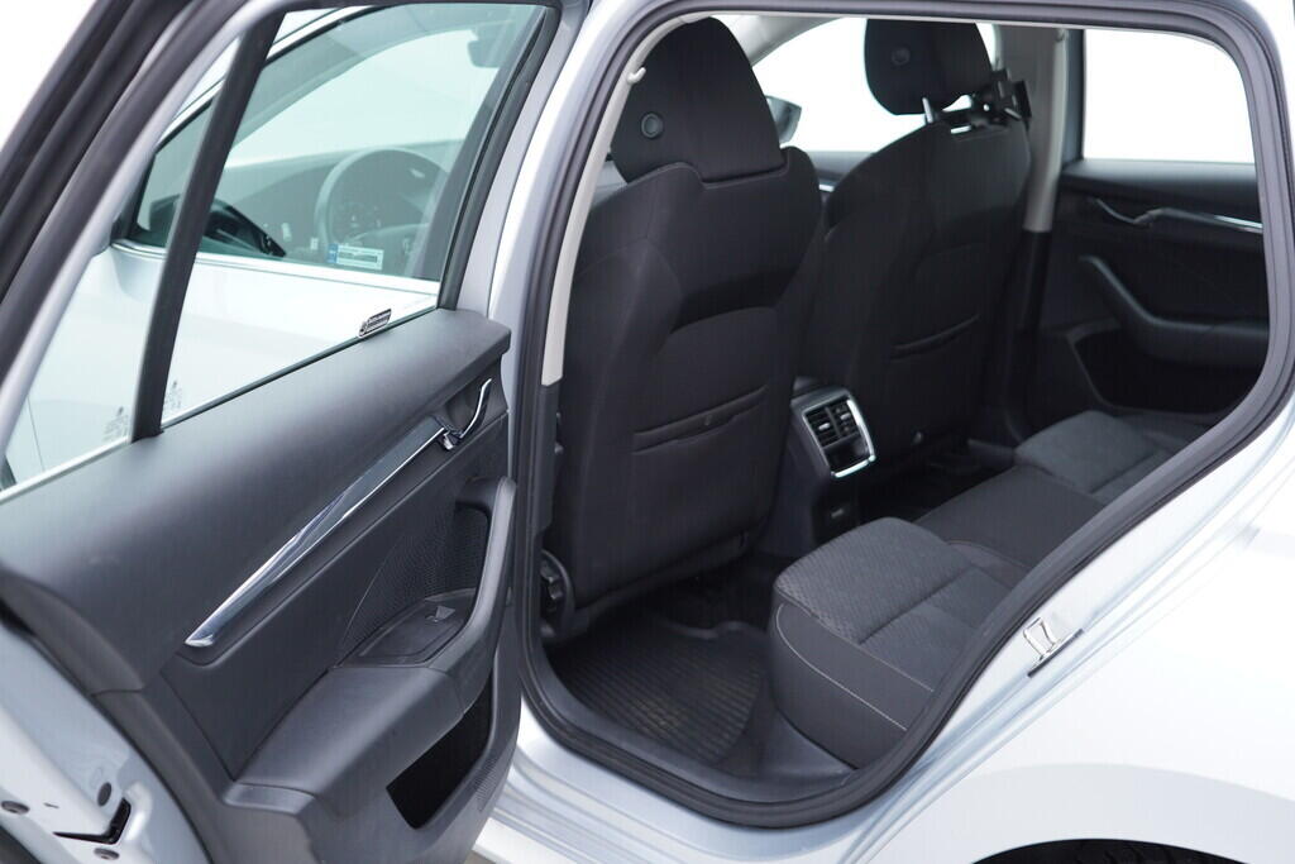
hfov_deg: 53.1
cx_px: 648
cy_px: 432
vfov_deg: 36.9
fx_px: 1295
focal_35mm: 36
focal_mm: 24
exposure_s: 1/40
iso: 160
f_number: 2.8
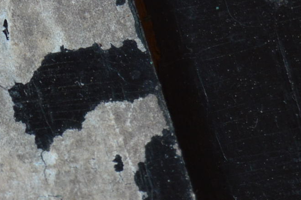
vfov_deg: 3.7
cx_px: -145
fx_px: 3136
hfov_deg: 5.4
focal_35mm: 375
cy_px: 60
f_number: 5.6
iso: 400
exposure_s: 1/80
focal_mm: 55
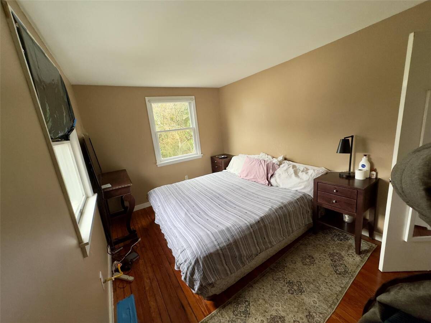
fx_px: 174
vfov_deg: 85.7
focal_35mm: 14
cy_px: 162
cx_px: 216
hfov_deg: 102.1
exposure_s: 1/60
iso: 320
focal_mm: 2.22
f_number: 2.2
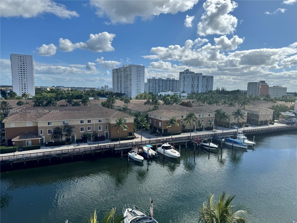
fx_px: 206
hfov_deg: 71.6
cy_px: 112
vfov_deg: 56.8
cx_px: 148
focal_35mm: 24
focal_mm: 6.76
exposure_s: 1/9009
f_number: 1.78
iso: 80
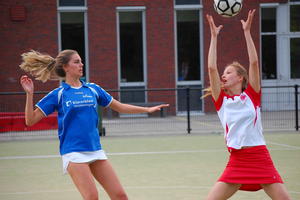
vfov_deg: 8.3
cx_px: 150
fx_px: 1374
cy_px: 100
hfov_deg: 12.5
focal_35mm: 165
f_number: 5
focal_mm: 110
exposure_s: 1/640
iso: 1600
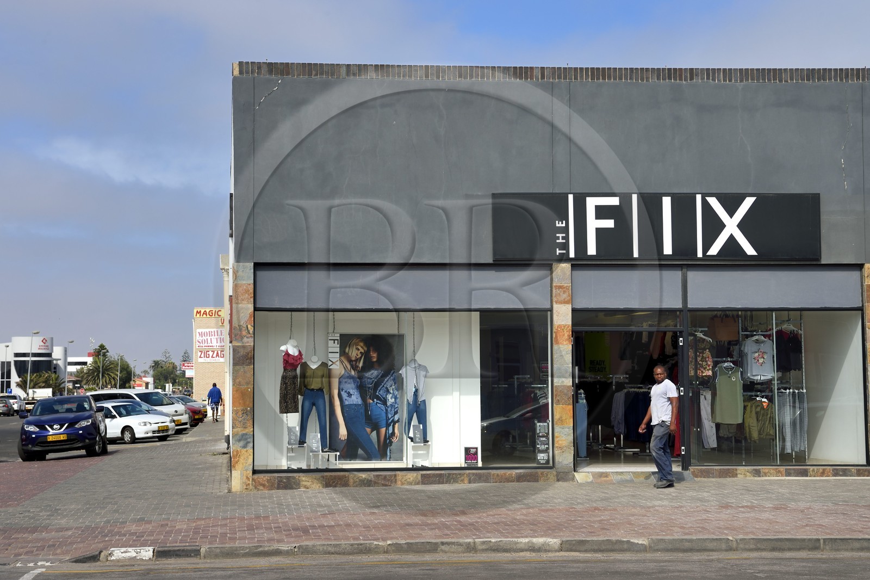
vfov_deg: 22.6
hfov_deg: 33.4
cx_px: 435
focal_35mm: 60
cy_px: 290
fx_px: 1450
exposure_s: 1/400
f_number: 11
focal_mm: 60
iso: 200
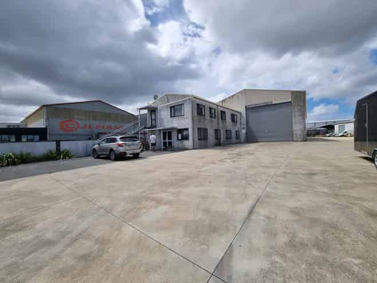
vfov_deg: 89.9
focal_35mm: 13
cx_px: 188
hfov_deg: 106.2
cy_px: 142
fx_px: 142
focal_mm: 2.2
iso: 50
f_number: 2.2
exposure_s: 1/2984
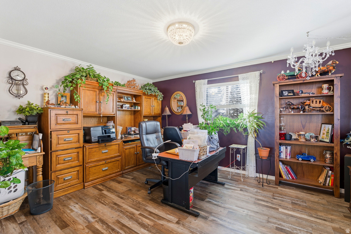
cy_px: 117
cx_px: 176
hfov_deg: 96.7
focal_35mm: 16
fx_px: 156
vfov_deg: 73.8
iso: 100
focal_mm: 16
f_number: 8
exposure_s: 1/40
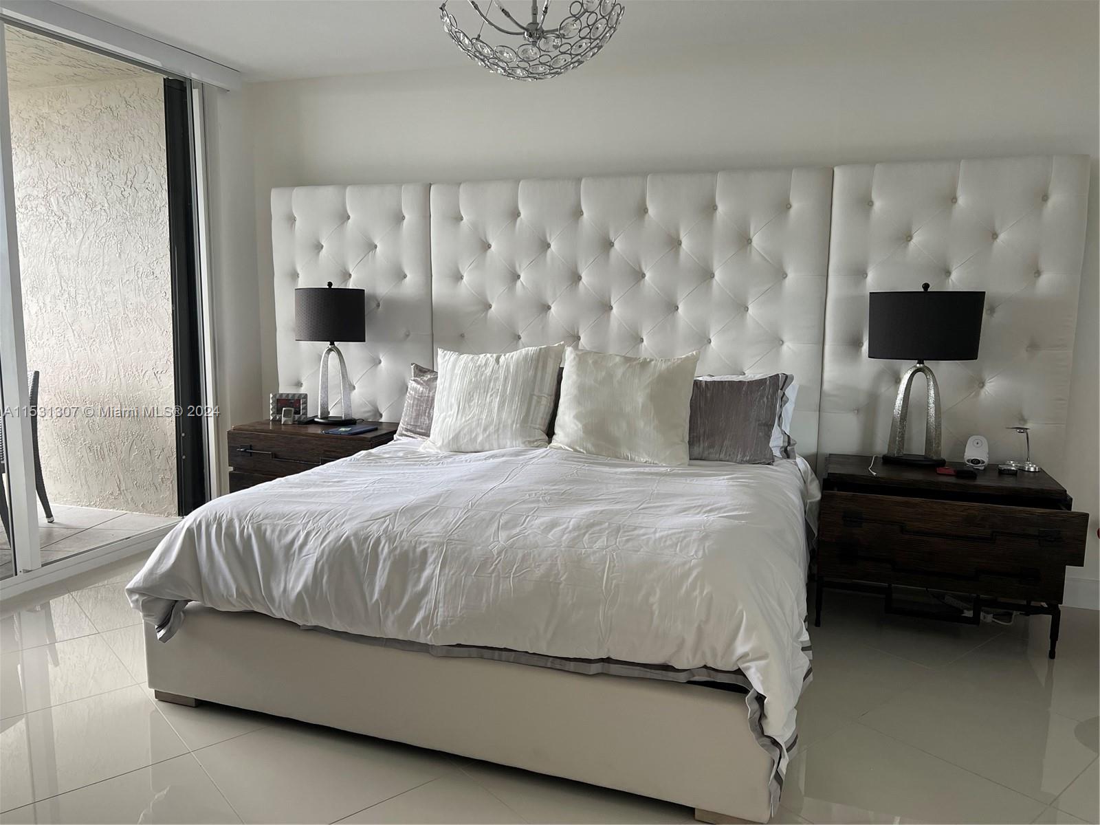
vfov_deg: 53.1
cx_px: 550
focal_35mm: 26
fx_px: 826
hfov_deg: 67.3
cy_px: 412
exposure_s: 1/120
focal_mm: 5.7
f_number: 1.5
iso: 125
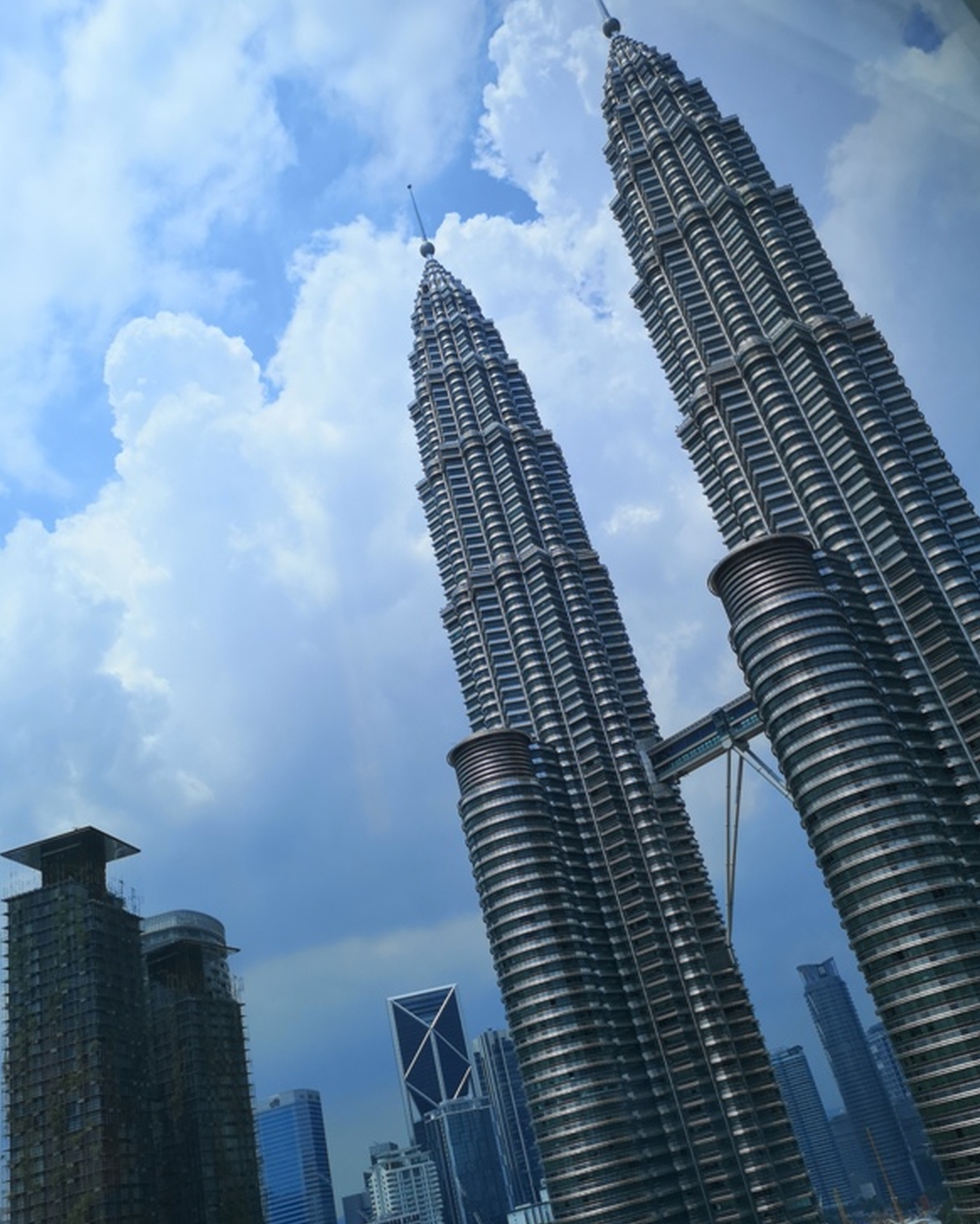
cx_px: 490
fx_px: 1051
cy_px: 663
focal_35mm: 29
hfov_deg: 50.0
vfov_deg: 60.3
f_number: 1.8
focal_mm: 3.95
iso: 50
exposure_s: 1/1484
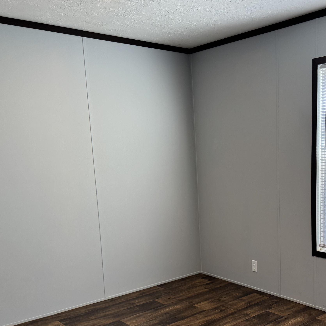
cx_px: 250
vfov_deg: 42.3
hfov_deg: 41.4
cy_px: 215
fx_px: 416
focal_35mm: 39
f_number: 1.78
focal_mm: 6.76
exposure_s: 1/120
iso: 160
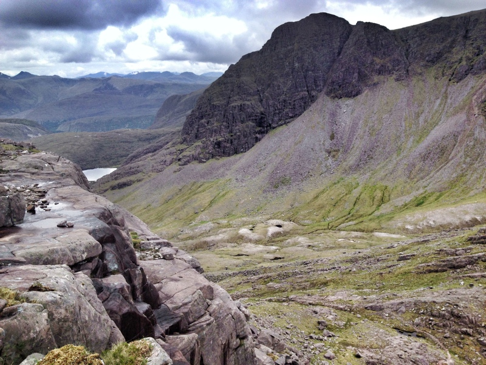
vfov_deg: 40.7
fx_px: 491
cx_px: 243
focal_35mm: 35
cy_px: 182
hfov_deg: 52.6
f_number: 2.4
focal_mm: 4.28
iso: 50
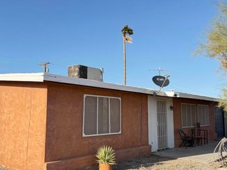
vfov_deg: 39.7
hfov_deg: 51.3
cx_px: 102
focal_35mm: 36
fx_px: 236
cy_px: 85
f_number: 1.78
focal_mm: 6.76
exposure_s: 1/1553
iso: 100
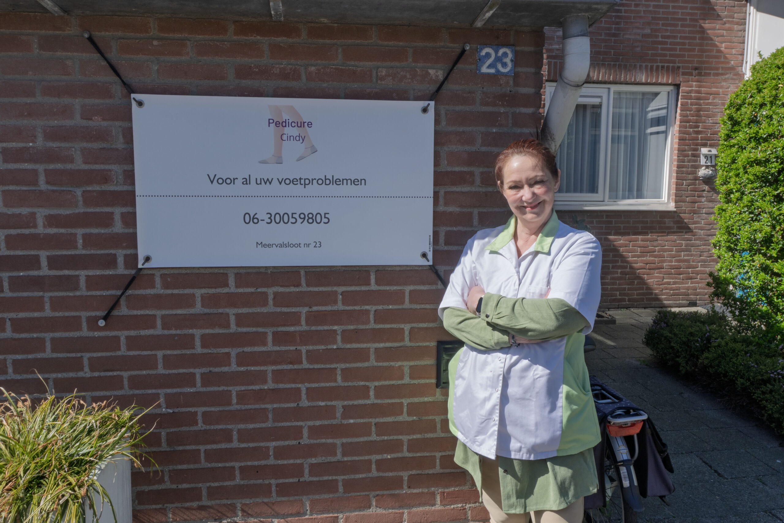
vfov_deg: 43.6
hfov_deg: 61.9
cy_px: 262
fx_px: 653
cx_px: 392
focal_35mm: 30
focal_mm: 20
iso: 125
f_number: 16
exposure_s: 1/60
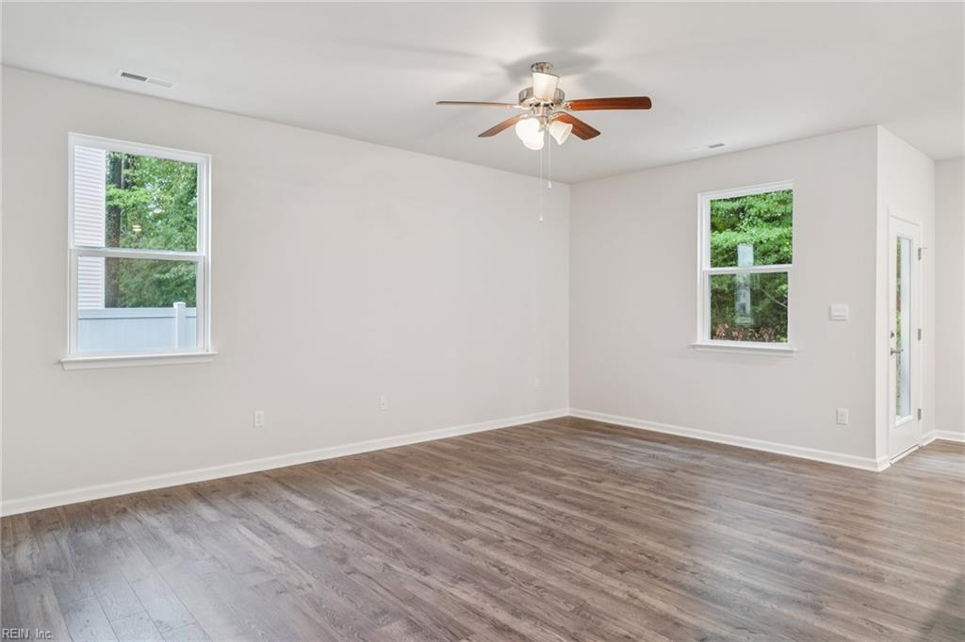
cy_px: 321
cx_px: 482
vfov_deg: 59.4
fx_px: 562
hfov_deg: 81.2
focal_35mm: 21
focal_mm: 21
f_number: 6.3
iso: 320
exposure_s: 1/4
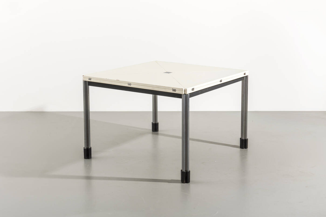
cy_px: 108
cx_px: 163
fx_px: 507
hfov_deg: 35.6
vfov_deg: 24.2
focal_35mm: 56
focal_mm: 56
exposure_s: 1/200
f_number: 14
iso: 100
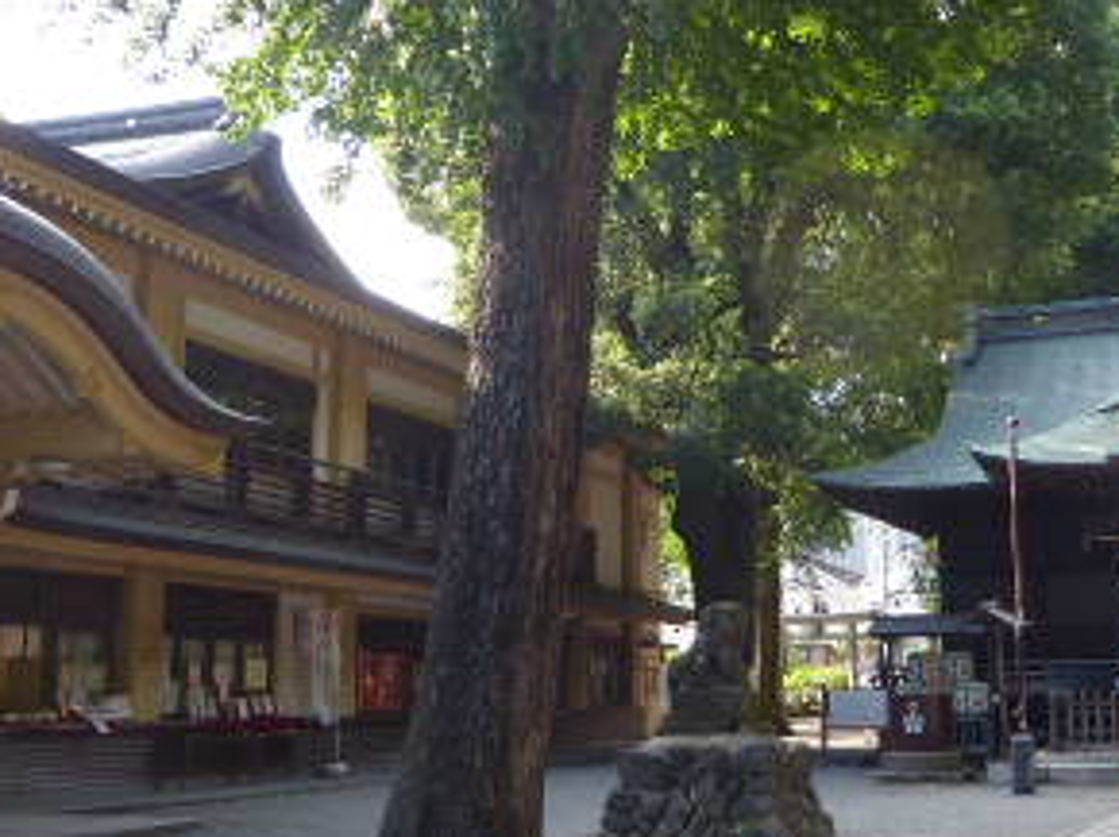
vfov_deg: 27.5
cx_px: 679
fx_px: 1712
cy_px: 397
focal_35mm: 53
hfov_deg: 36.0
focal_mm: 4.3
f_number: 3.3
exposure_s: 1/60
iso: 80
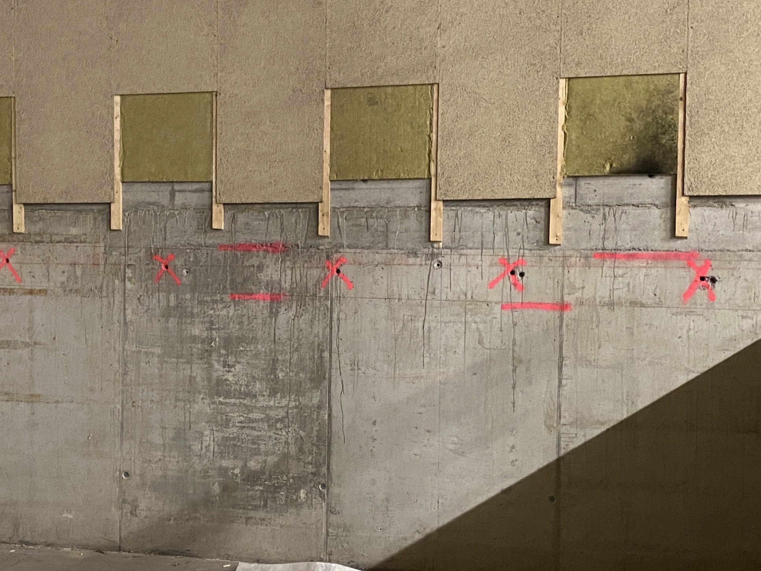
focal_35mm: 54
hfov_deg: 35.2
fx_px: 1187
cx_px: 246
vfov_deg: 27.0
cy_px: 354
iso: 640
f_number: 1.8
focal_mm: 4.25
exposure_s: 1/25
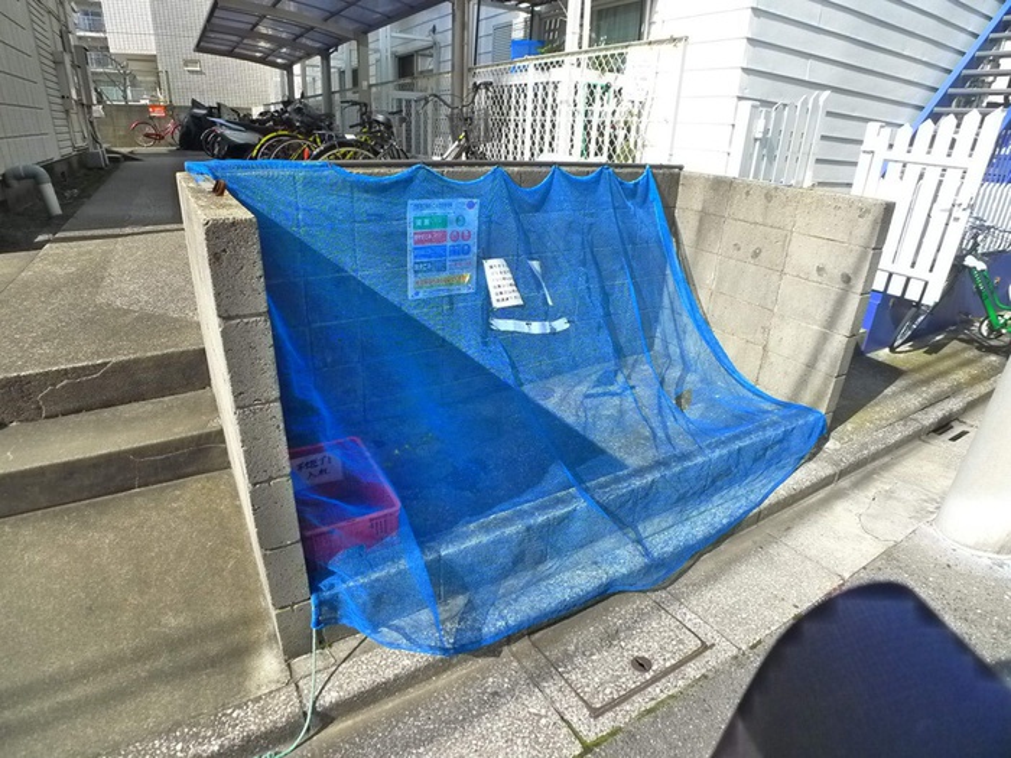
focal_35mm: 24
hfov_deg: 71.6
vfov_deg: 56.8
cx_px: 506
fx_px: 701
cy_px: 379
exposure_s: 1/400
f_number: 3.5
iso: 400
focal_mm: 5.1
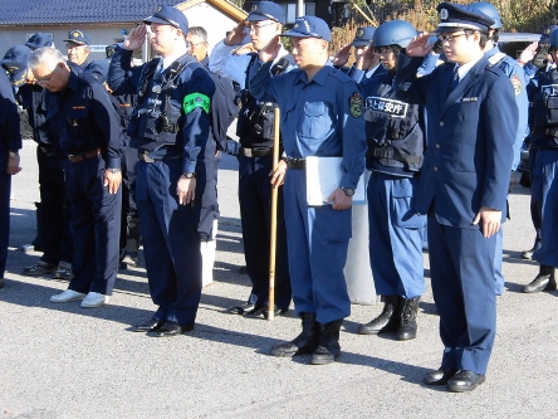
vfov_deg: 17.4
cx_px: 373
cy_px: 198
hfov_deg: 22.9
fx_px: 1370
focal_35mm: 85
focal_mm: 10.54
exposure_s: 1/200
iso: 100
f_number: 4.2
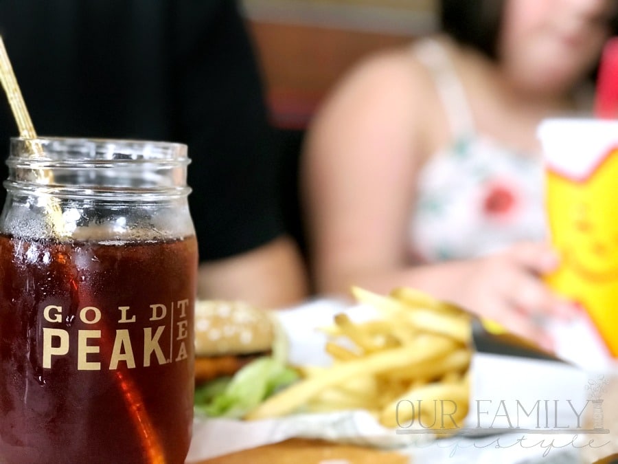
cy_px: 232
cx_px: 309
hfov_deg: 33.8
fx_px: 1018
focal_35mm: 57
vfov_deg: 25.7
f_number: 2.8
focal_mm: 6.6
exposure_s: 1/60
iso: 500
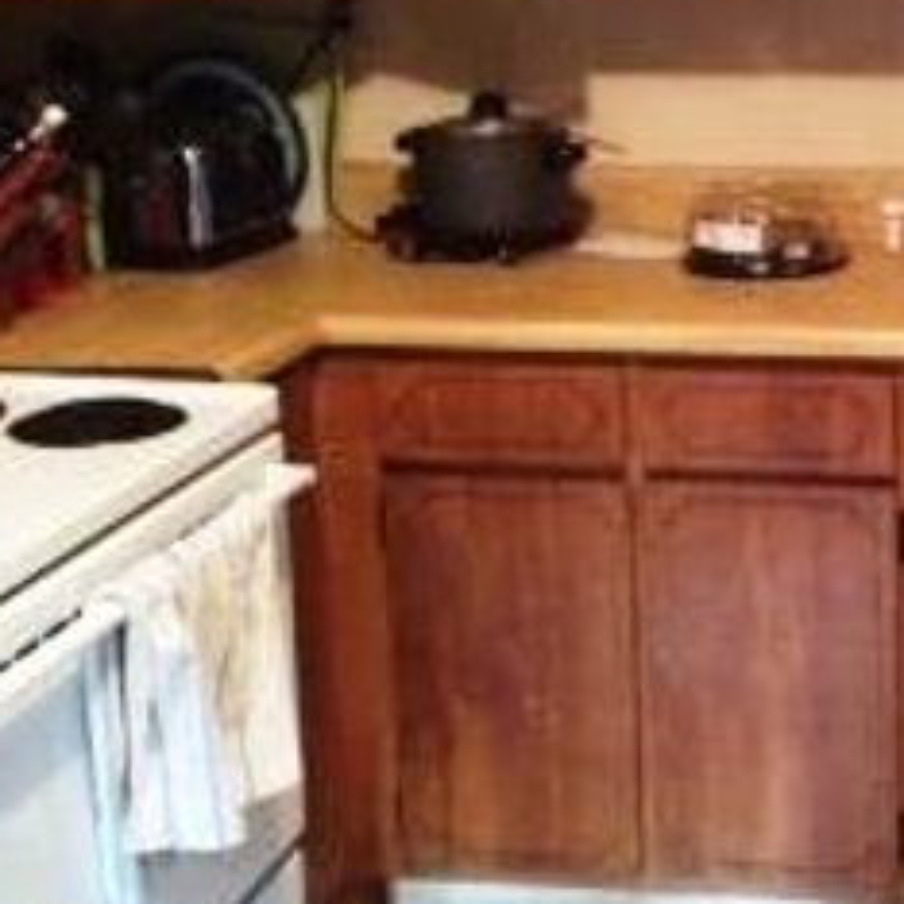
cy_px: 299
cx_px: 863
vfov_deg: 24.9
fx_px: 2039
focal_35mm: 69
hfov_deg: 24.1
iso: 320
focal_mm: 4.15
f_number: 2.2
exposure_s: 1/15
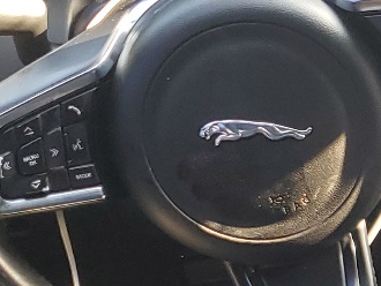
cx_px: 593
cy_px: 378
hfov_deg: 14.4
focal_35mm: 126
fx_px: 1388
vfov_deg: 11.5
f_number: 1.5
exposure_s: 1/60.2
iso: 54
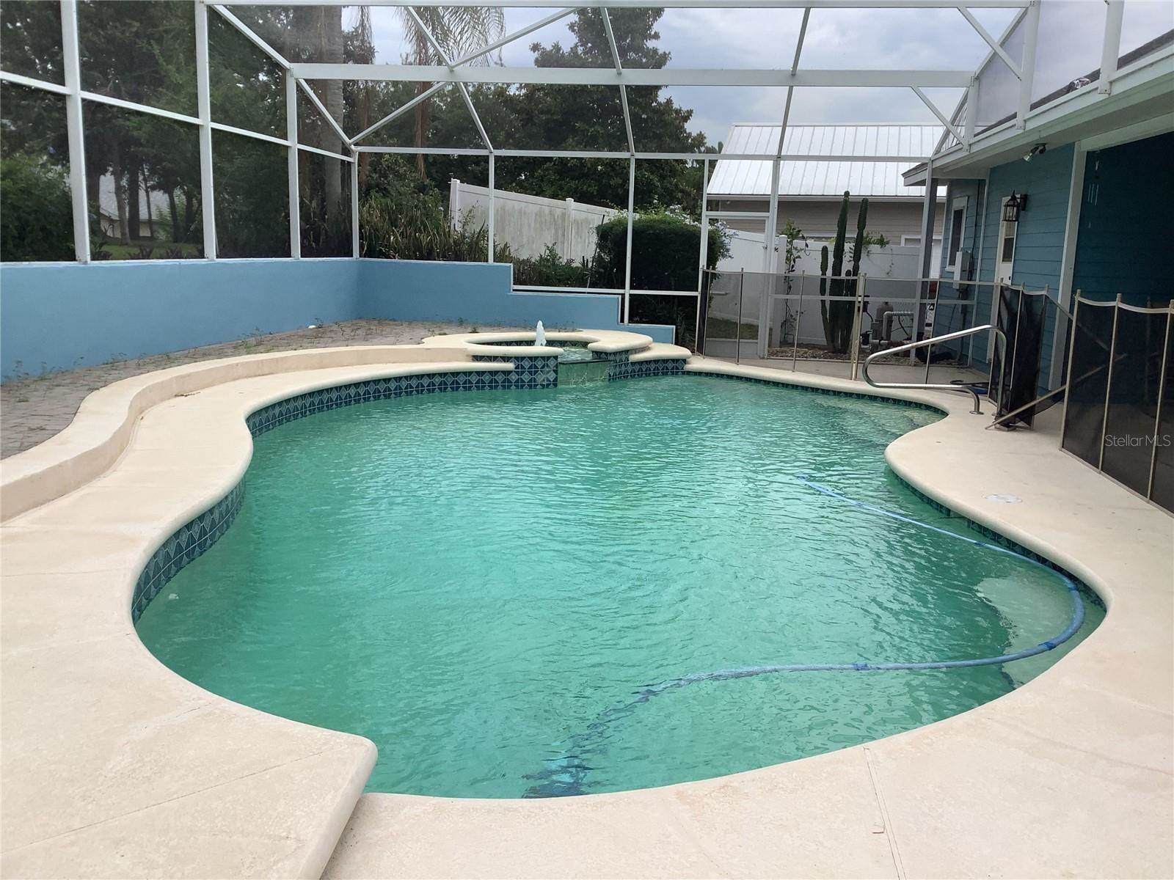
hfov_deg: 58.4
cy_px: 440
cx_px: 587
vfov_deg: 45.4
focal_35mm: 31
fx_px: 1051
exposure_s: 1/791
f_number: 2.4
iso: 25
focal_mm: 3.3
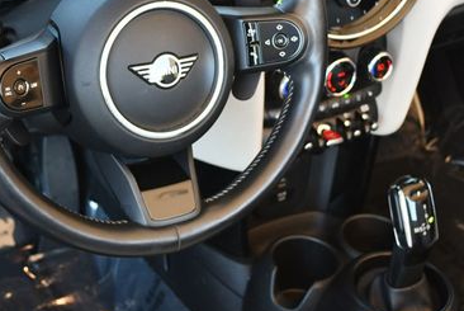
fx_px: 1084
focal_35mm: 84
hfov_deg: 24.1
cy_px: 69
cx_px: 202
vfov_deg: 16.2
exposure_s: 1/200
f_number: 4
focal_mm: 24
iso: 800
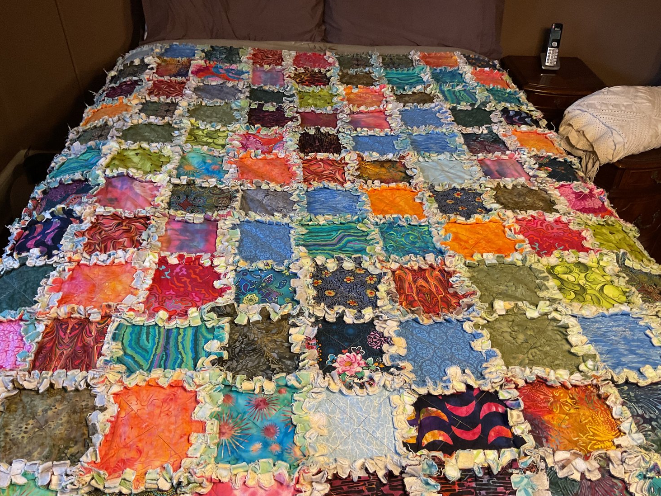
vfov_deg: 46.8
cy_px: 254
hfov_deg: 60.0
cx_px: 340
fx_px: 573
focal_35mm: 30
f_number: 1.8
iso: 125
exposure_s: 1/60
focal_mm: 3
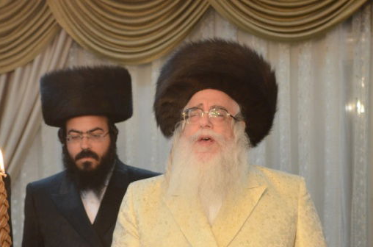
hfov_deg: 16.9
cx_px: 127
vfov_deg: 11.2
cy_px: 214
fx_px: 1251
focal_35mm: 121
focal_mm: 40
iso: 1250
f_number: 3.2
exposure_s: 1/125
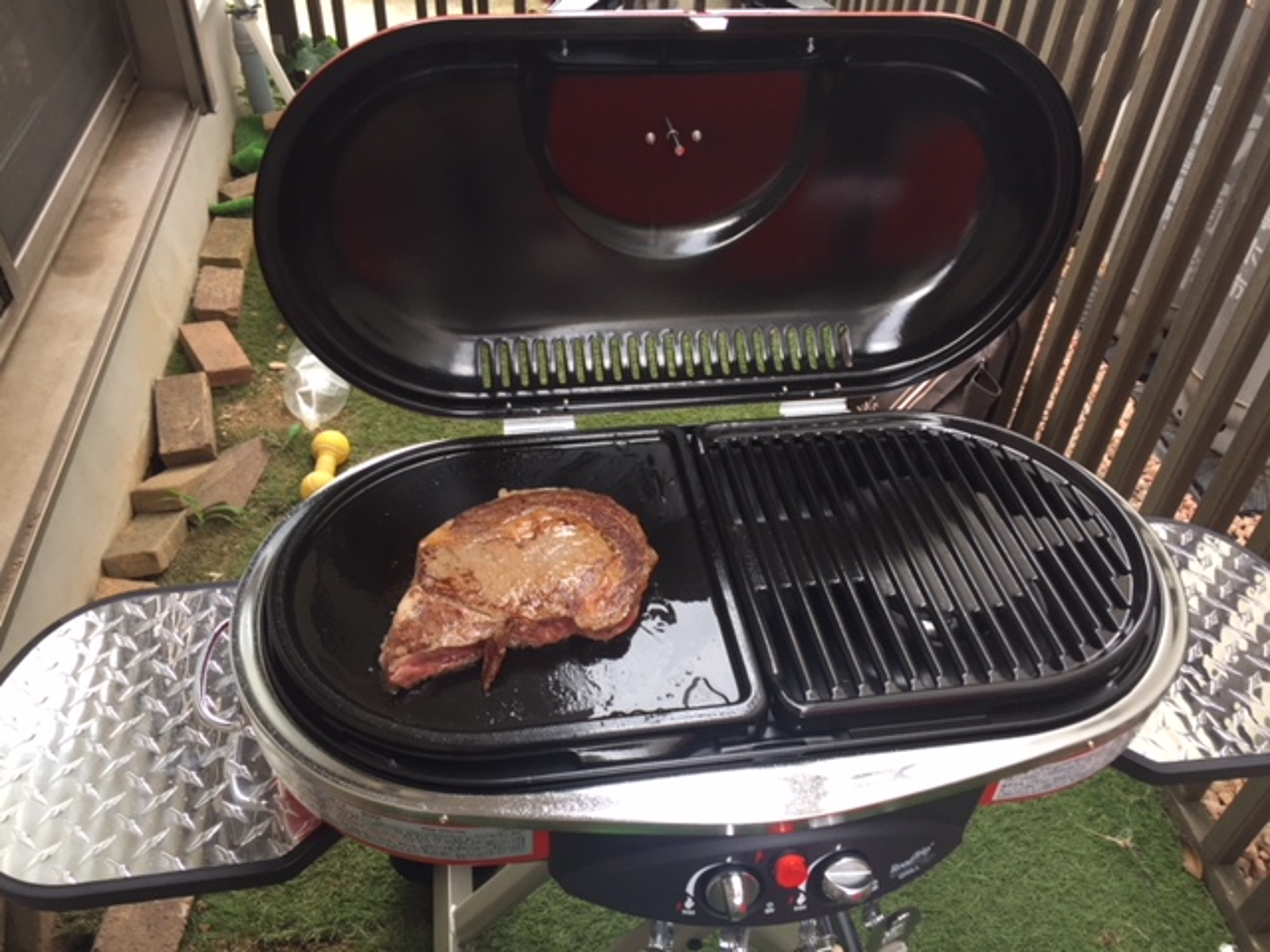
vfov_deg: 48.2
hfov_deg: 61.7
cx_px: 635
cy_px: 476
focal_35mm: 29
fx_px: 1064
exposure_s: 1/60
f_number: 2.2
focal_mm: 4.15
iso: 40
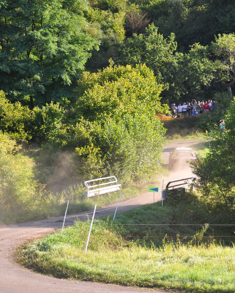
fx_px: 965
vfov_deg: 17.3
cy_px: 146
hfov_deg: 13.8
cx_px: 173
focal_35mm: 111
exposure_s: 1/160
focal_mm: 52
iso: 200
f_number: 6.3
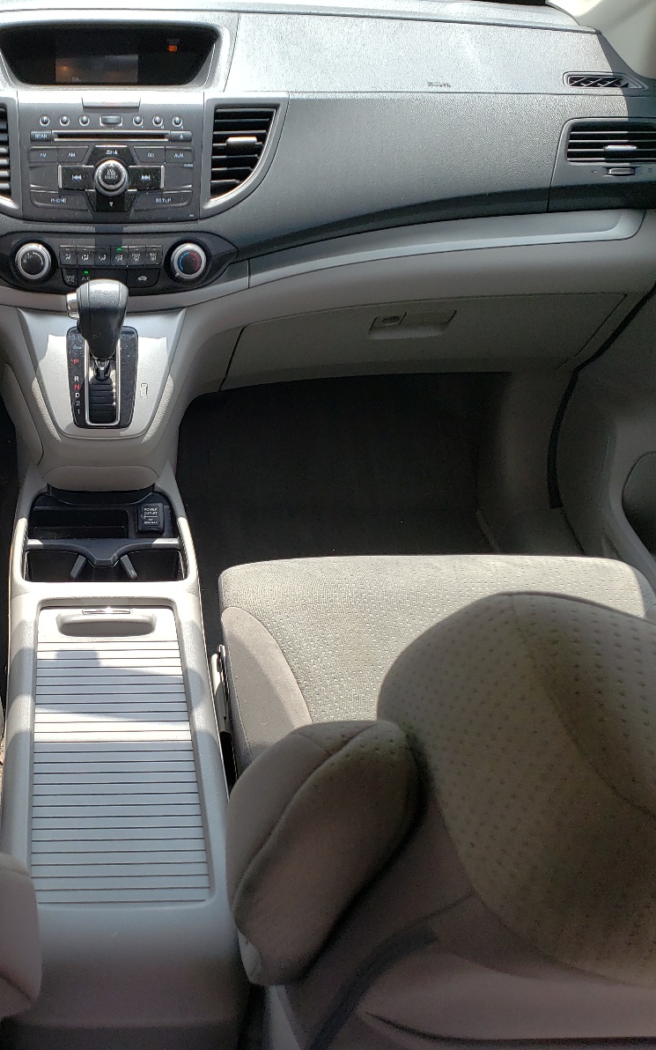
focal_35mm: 37
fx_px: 1058
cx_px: 105
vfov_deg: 52.7
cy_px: 524
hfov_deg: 33.2
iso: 50
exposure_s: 1/1000
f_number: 1.5
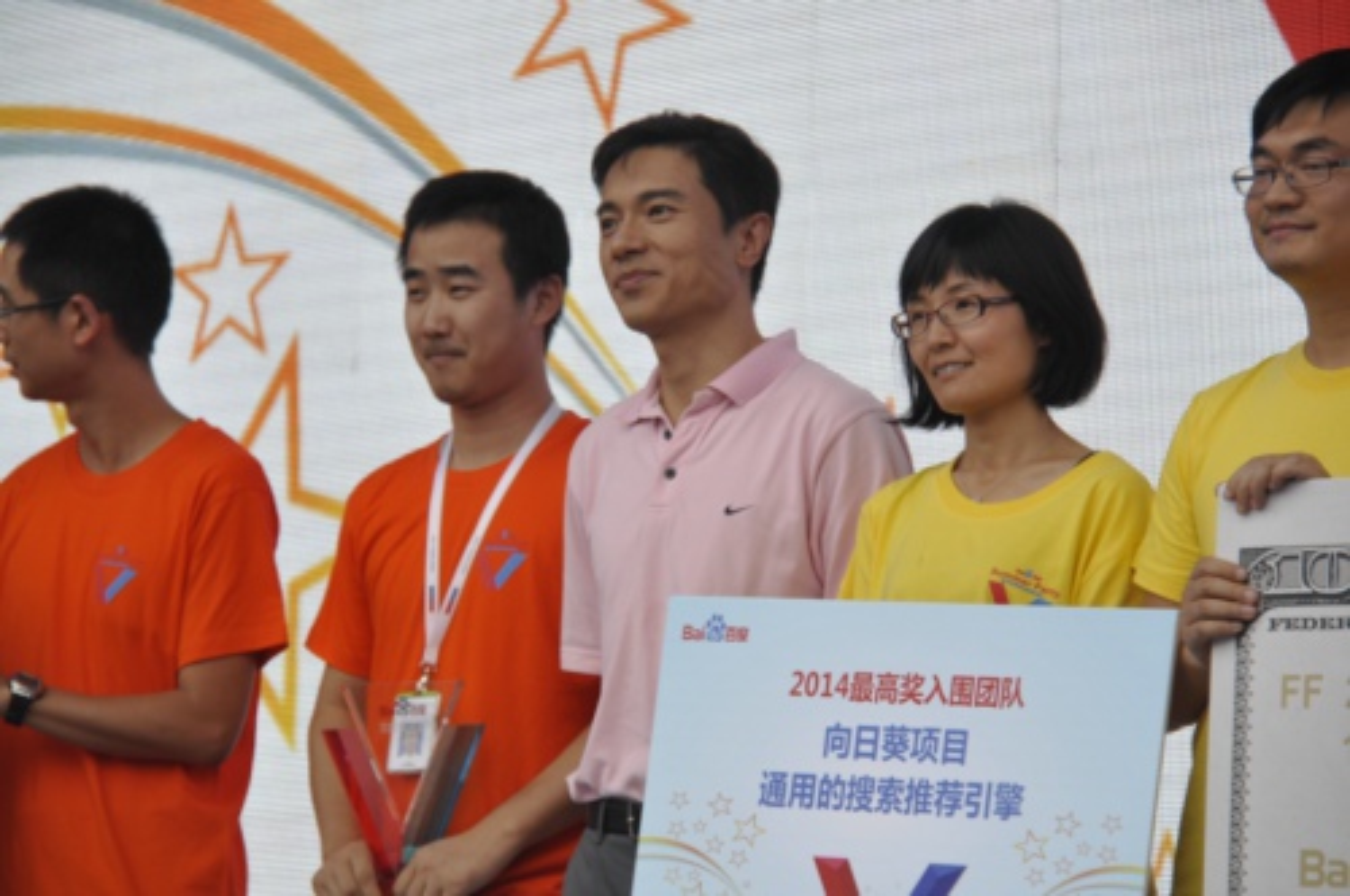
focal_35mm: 174
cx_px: 675
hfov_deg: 11.8
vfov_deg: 7.9
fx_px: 6516
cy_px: 448
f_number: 5.6
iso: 400
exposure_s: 1/60
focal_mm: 116
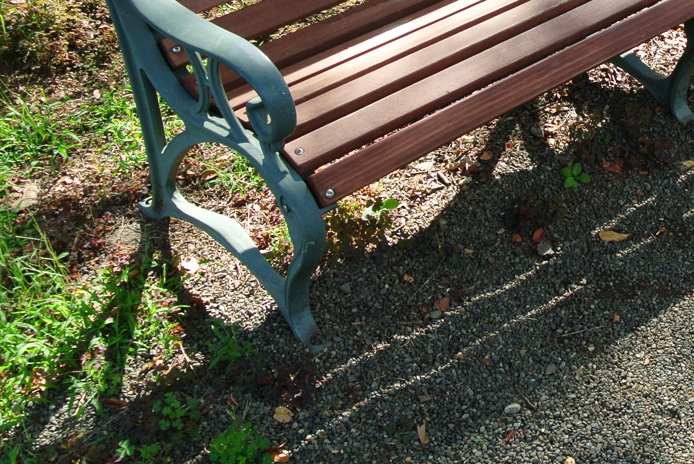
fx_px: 1351
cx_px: 654
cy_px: 101
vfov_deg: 19.3
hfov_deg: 27.5
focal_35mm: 70
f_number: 6.3
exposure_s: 1/125
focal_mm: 12.7
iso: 160
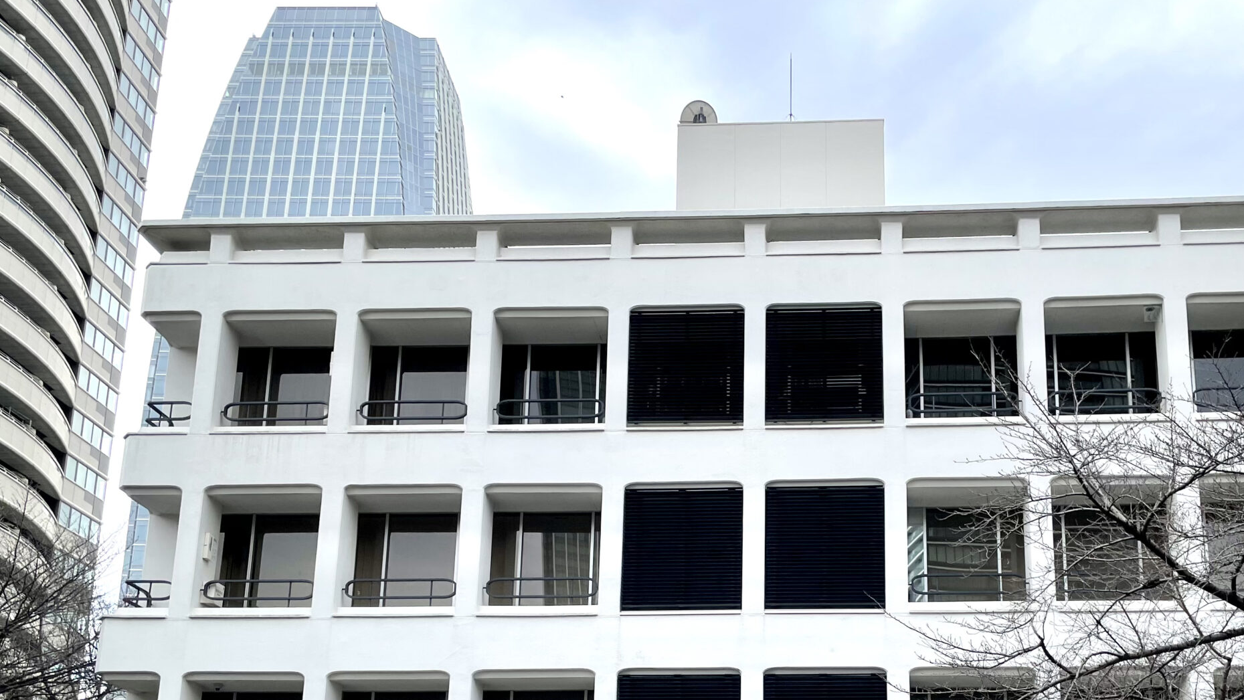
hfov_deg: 51.2
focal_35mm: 39
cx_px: 766
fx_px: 1287
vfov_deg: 29.1
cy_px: 639
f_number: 1.6
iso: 32
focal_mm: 4.2
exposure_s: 1/1416
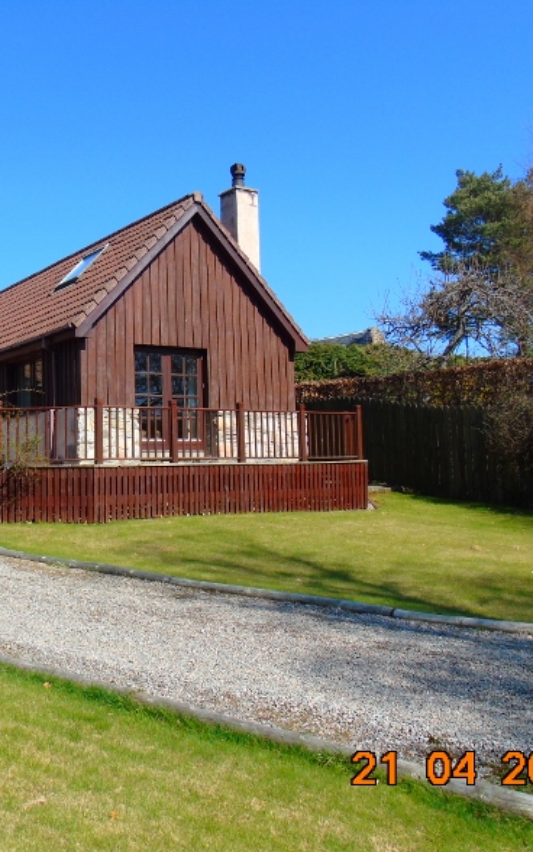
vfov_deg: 54.0
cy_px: 425
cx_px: 91
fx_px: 837
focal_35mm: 36
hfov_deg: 34.0
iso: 80
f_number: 4
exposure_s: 1/500
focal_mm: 4.4
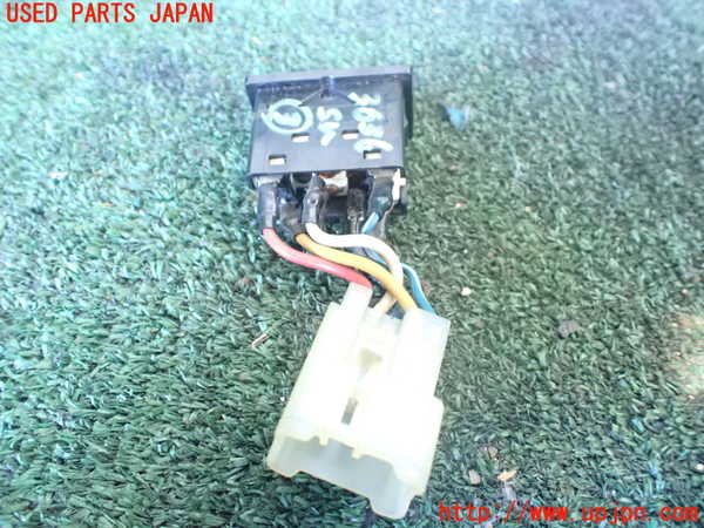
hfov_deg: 60.0
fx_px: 610
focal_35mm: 30
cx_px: 352
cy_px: 264
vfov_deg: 46.8
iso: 1600
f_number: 2.3
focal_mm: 5.4
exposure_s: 1/25
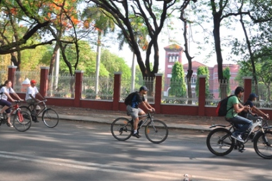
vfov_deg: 42.2
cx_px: 144
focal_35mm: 31
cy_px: 80
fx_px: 234
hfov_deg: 60.3
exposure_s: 1/200
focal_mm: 18
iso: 400
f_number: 8
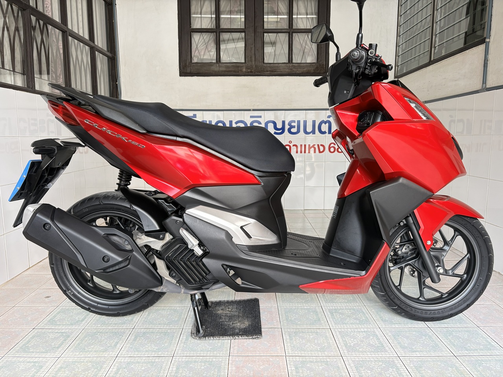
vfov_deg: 53.1
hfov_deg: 67.3
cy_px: 188
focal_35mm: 26
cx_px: 252
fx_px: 378
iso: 160
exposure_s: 1/60
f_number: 1.6
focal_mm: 5.96
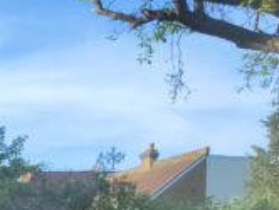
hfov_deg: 18.8
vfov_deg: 16.1
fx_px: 670
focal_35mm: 83
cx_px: -208
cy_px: 331
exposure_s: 1/462
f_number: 1.88
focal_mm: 5.59
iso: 50
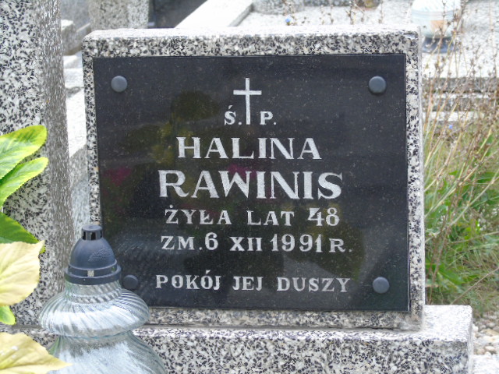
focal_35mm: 124
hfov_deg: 15.9
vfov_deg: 12.0
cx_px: 250
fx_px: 1787
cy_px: 187
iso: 100
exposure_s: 1/60
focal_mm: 22
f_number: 4.6
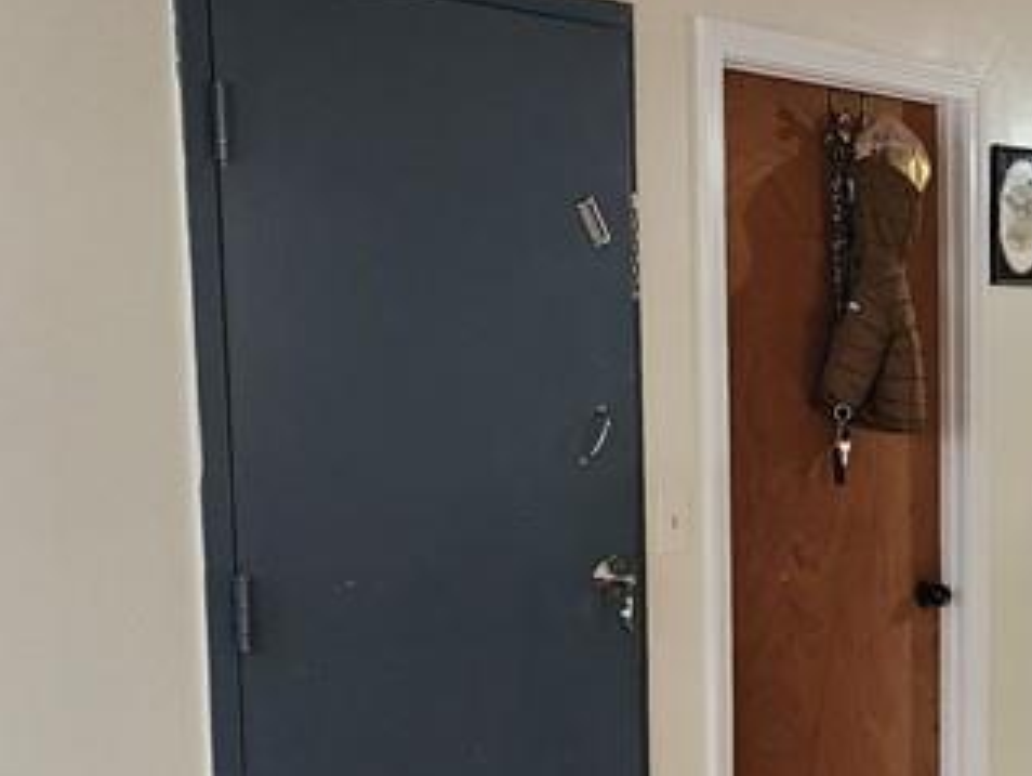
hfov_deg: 23.6
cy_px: 607
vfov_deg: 19.7
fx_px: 2208
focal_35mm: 74
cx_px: 1292
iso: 640
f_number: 1.8
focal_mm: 6.4
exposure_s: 1/120
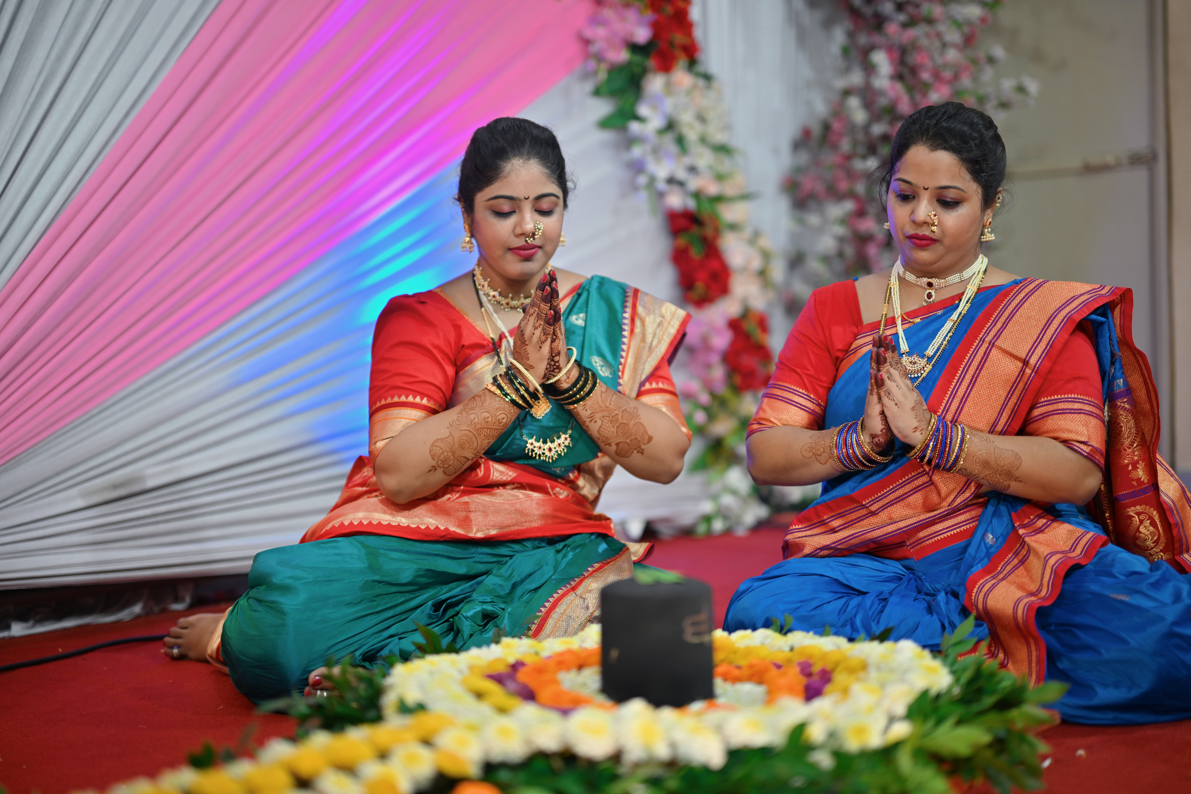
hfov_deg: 39.6
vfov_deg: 27.0
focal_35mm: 50
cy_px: 397
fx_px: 1654
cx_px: 596
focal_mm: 50
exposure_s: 1/250
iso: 100
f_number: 1.2
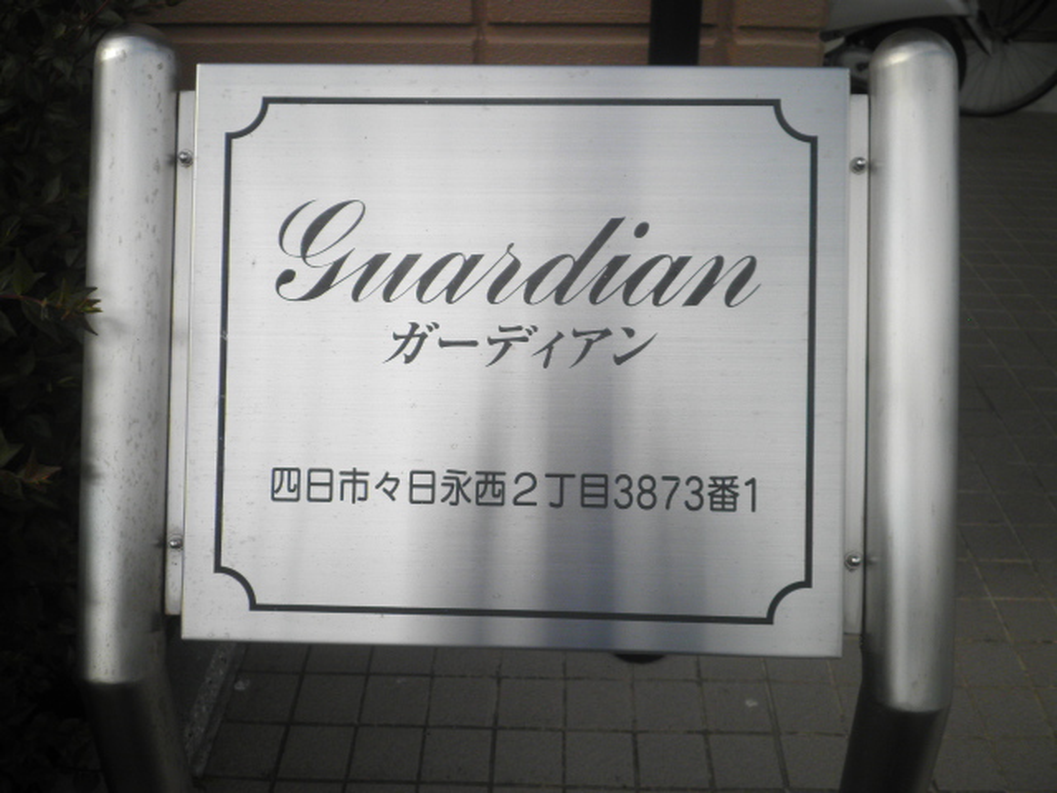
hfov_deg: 51.4
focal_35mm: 36
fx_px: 1099
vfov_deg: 39.7
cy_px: 396
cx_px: 528
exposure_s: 1/100
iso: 64
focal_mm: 6.4
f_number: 8.8
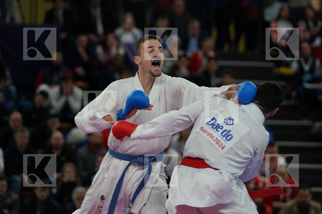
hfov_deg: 8.5
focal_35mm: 241
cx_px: 161
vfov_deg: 5.7
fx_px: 2155
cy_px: 107
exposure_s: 1/1000
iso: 1250
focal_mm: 161
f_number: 2.8
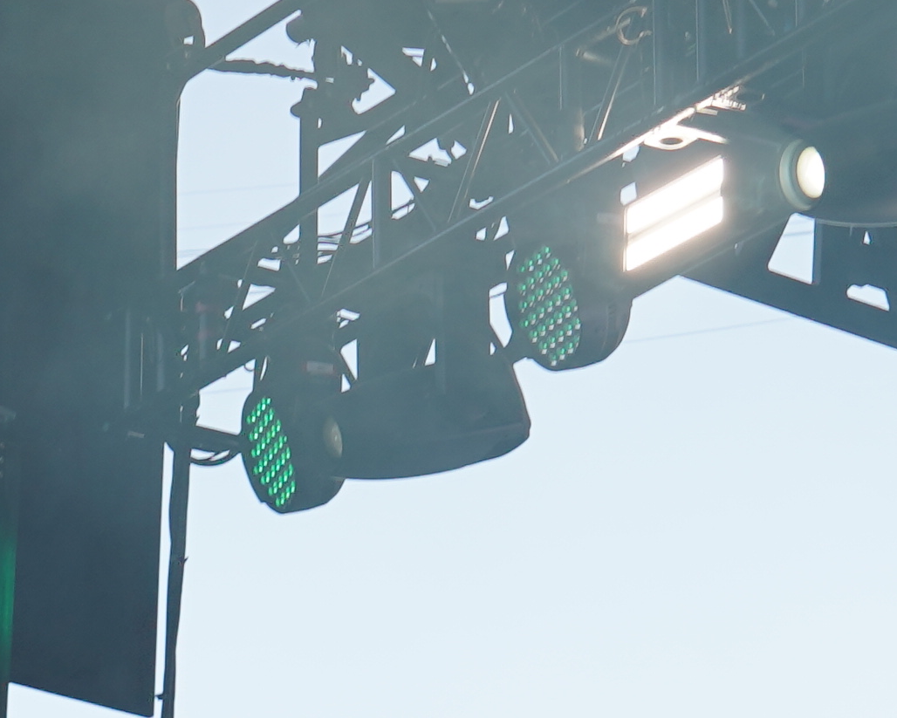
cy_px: 1046
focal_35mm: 230
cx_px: 20
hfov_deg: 8.4
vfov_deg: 6.6
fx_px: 6108
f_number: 5
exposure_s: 1/100
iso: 100
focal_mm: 42
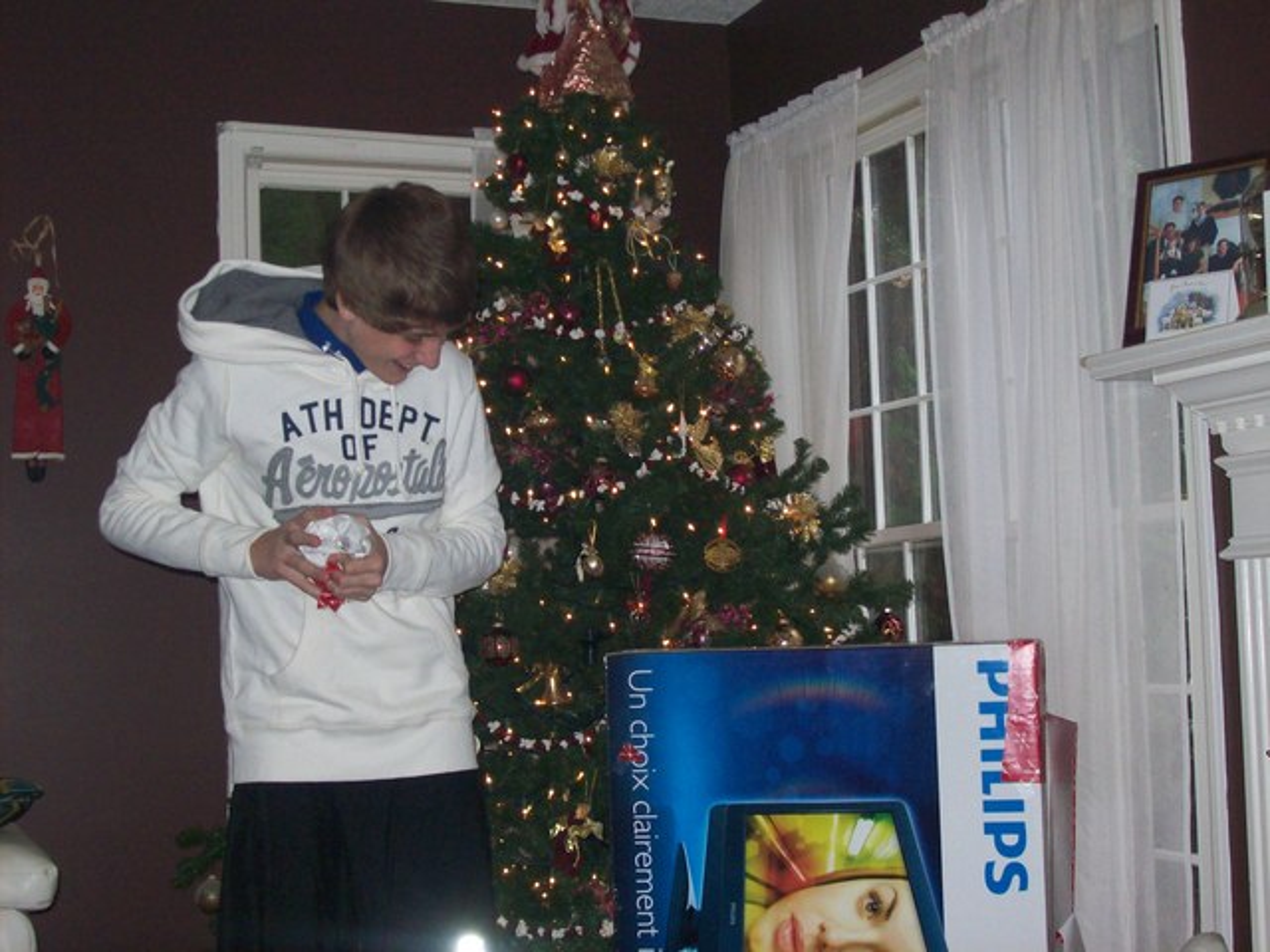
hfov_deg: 34.3
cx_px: 635
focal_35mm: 56
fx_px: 2055
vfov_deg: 26.1
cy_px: 476
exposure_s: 1/84.5
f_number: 3.4
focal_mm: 9.4
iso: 200
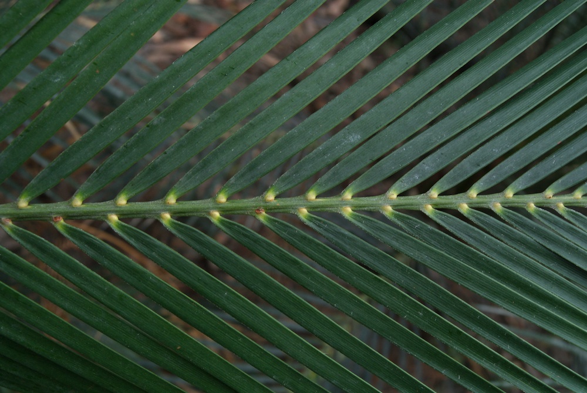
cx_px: 294
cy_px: 196
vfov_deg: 32.0
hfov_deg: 46.4
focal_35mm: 42
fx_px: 686
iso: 320
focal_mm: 28
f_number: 5.6
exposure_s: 1/40
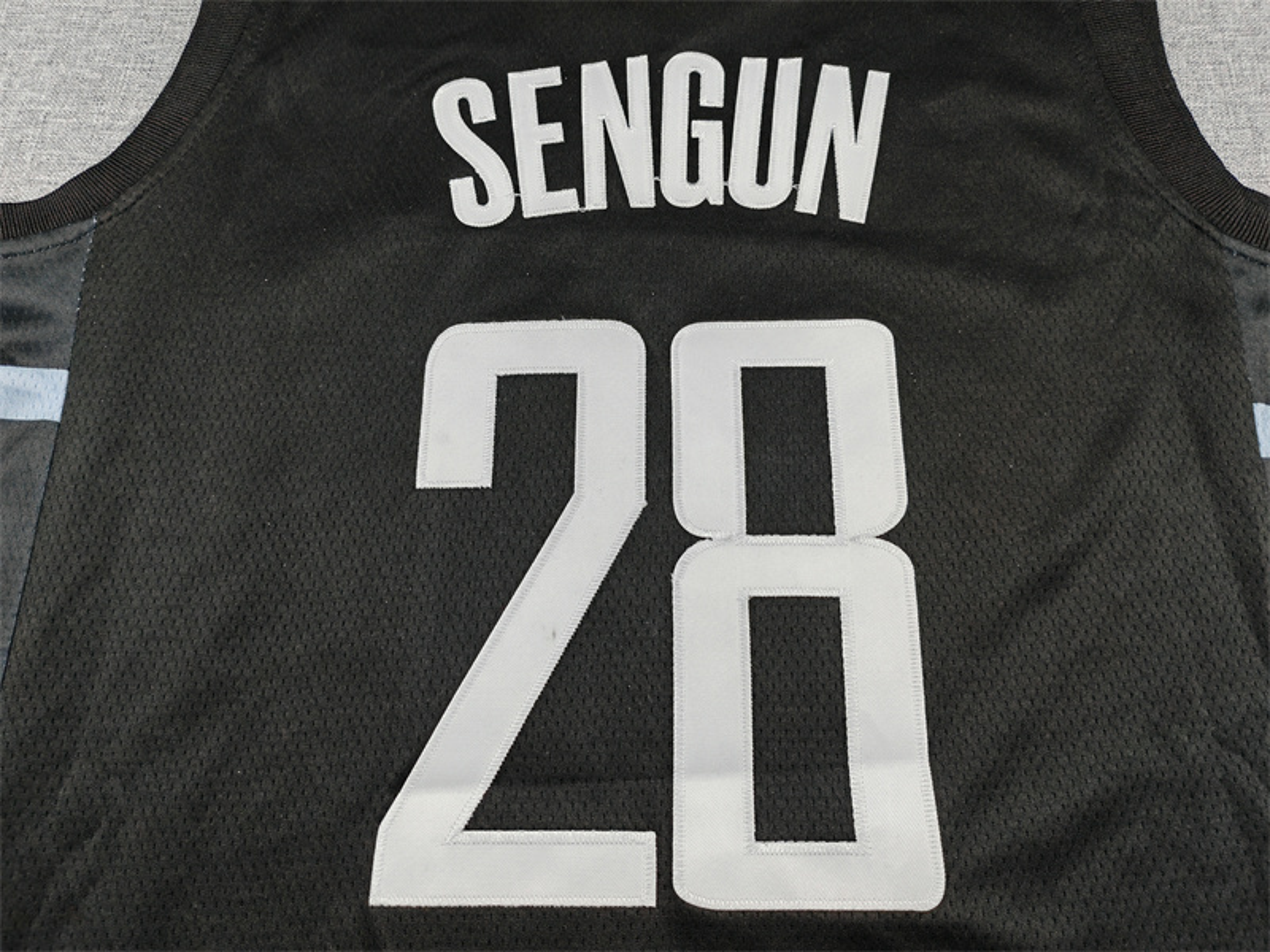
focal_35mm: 25
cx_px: 635
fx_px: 917
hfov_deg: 69.4
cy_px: 476
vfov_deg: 54.9
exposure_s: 1/100
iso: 80
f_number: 1.9
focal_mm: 5.3
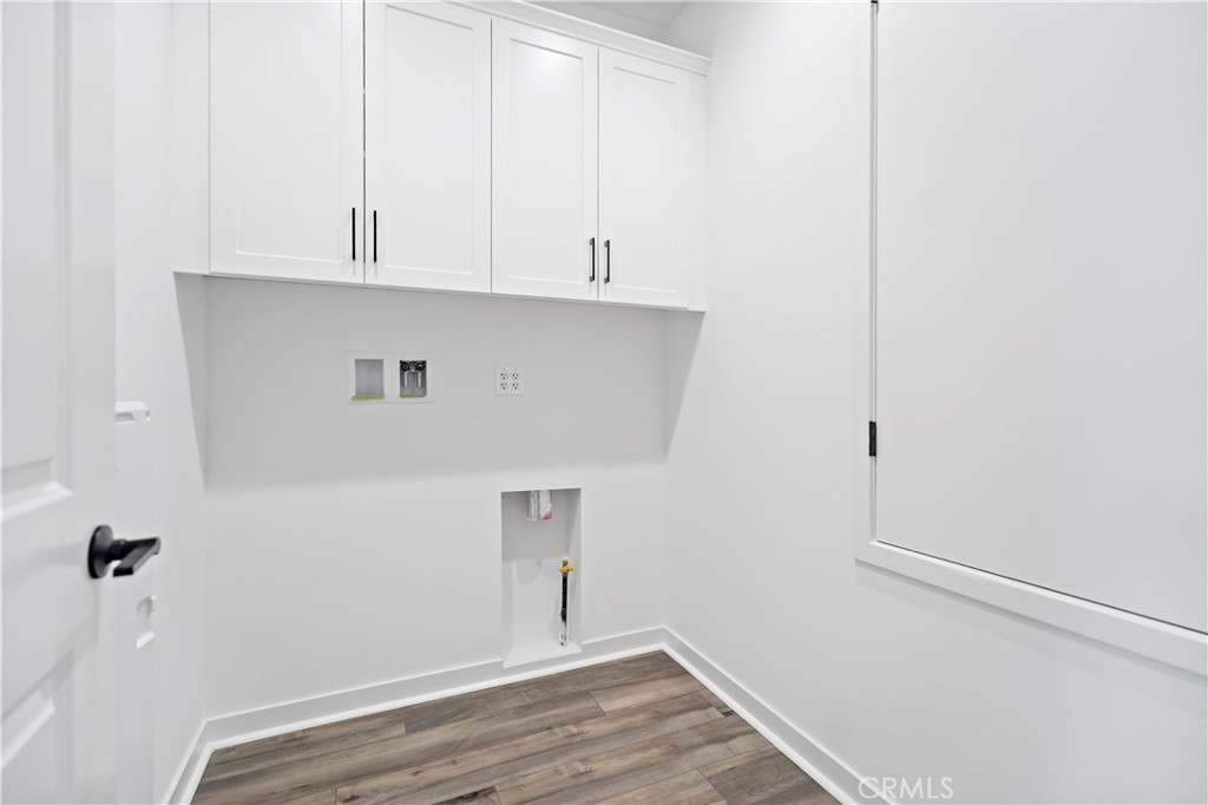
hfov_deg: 96.8
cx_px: 604
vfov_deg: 73.7
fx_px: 537
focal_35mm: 16
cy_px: 402
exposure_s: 1/80
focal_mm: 16
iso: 250
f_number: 2.8
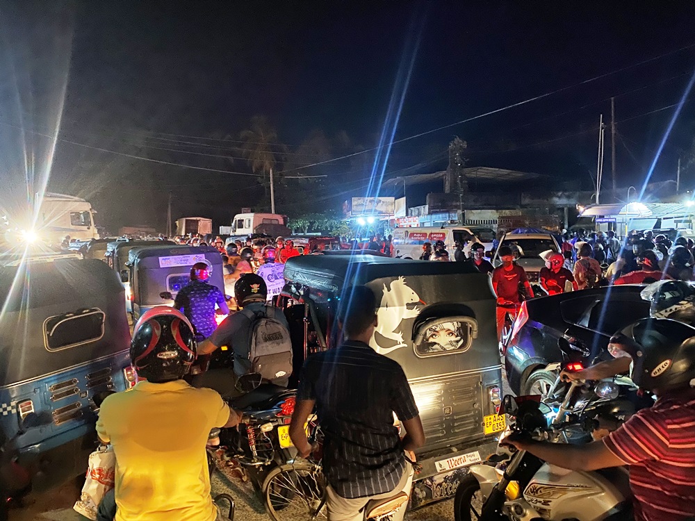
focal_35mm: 26
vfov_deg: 53.1
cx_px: 348
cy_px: 260
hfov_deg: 67.3
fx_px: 522
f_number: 1.8
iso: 800
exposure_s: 1/17
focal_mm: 4.25
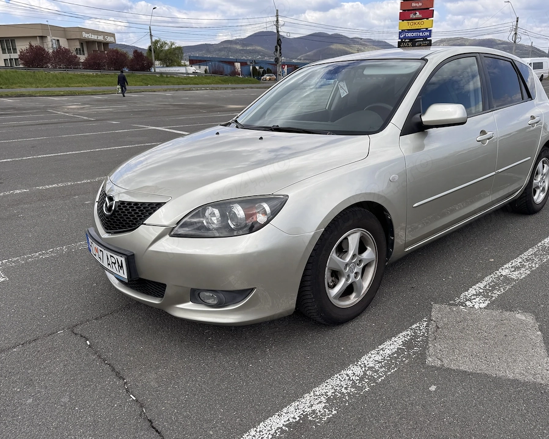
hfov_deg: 65.9
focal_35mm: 26
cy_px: 213
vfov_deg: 54.9
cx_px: 296
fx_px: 423
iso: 80
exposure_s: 1/3096
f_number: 1.78
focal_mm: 6.76
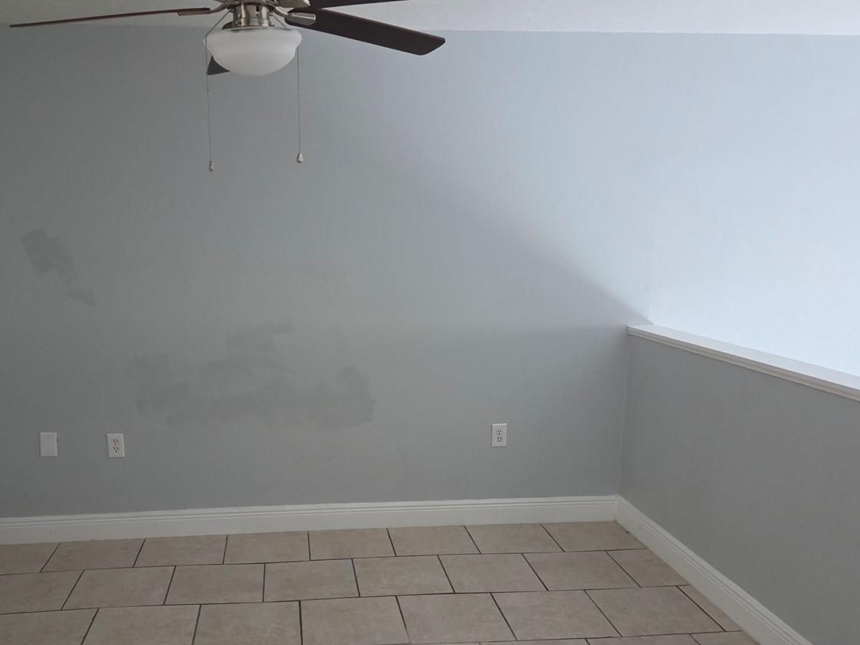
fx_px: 820
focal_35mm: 33
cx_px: 356
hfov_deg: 55.1
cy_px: 393
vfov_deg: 42.7
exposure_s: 1/120
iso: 1000
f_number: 1.8
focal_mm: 5.4
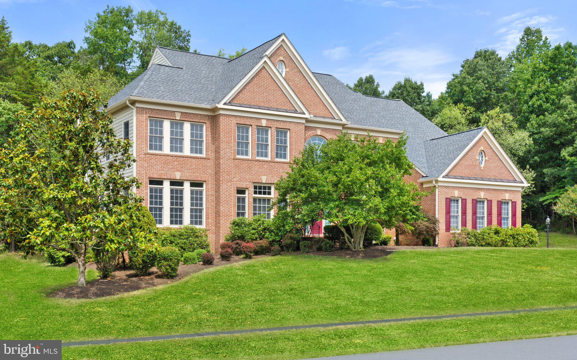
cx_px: 288
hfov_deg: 44.4
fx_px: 708
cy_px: 168
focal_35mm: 45
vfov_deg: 28.6
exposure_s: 1/160
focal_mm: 44
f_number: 14
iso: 200
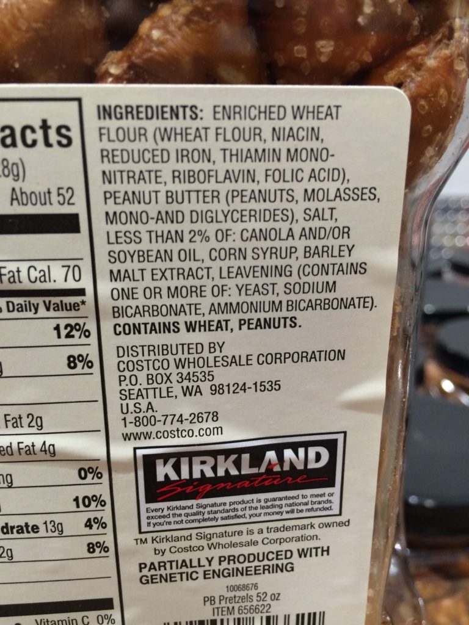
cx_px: 234
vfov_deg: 61.7
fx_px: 524
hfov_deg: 48.2
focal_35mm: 29
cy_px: 312
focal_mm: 4.15
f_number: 2.2
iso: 160
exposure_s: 1/30
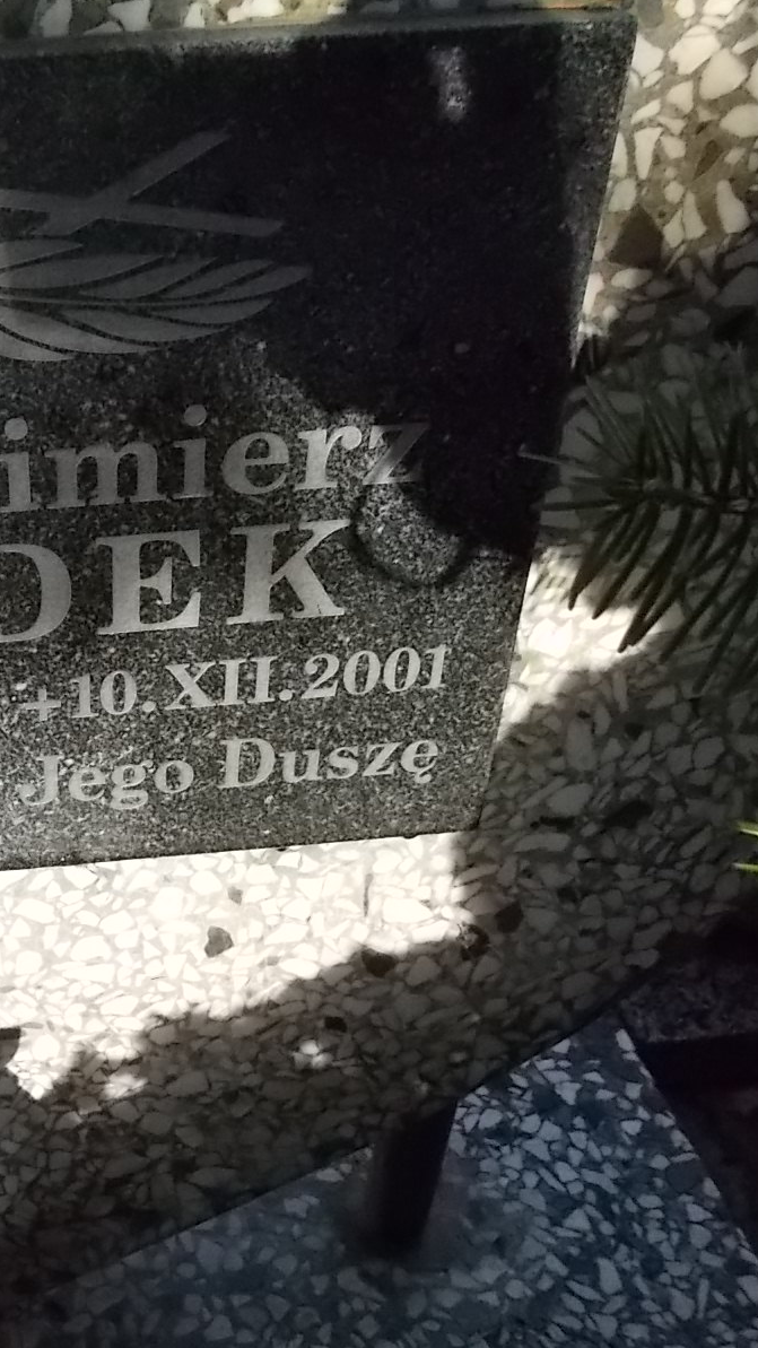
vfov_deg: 52.8
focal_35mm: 38
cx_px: 15
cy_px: 672
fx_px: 1358
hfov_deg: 29.3
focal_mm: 4.6
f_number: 8
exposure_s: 1/200
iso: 400
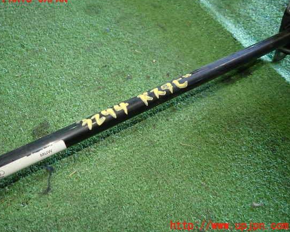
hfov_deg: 63.9
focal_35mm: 27
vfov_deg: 53.2
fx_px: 232
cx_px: 131
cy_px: 112
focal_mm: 4.5
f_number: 2
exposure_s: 1/30
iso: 250
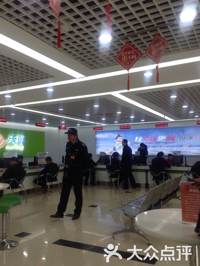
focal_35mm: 34
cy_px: 136
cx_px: 99
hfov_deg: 41.8
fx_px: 262
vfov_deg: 53.9
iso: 80
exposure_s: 1/120
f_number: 2.4
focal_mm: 4.12
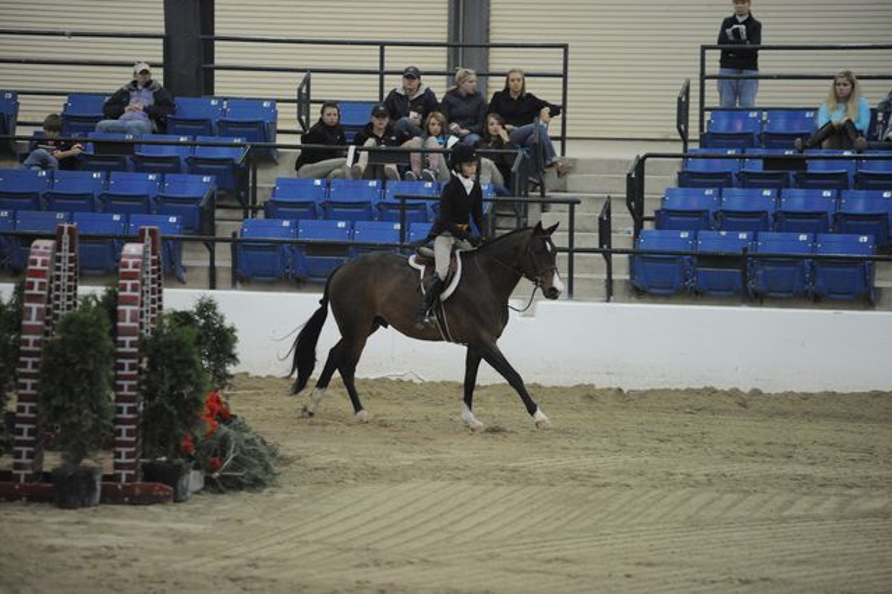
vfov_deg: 6.9
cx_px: 446
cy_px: 297
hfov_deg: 10.3
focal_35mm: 200
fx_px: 4953
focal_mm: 200
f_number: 2.8
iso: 6400
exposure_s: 1/400
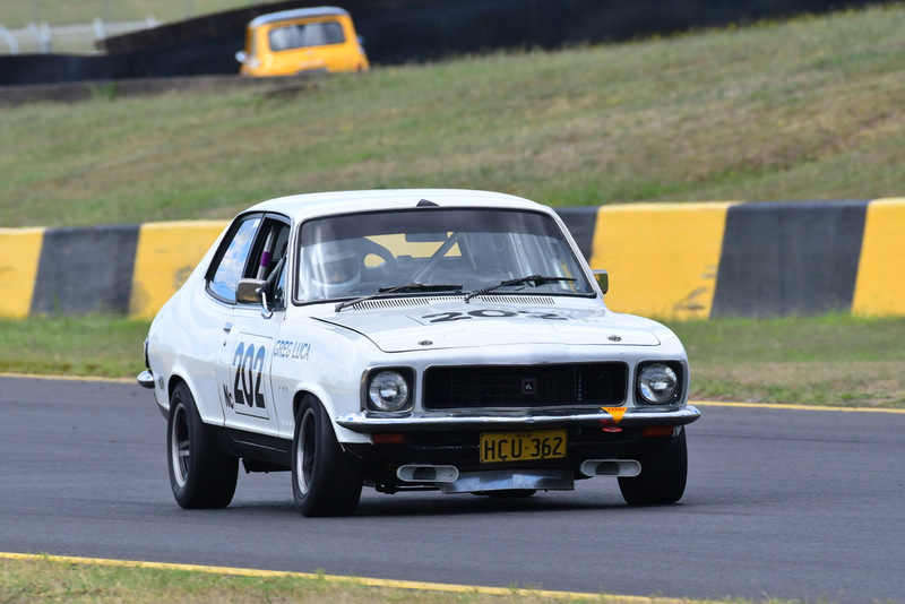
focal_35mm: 750
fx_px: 18860
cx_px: 452
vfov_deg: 1.8
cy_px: 302
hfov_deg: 2.7
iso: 640
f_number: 10
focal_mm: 500
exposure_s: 1/640
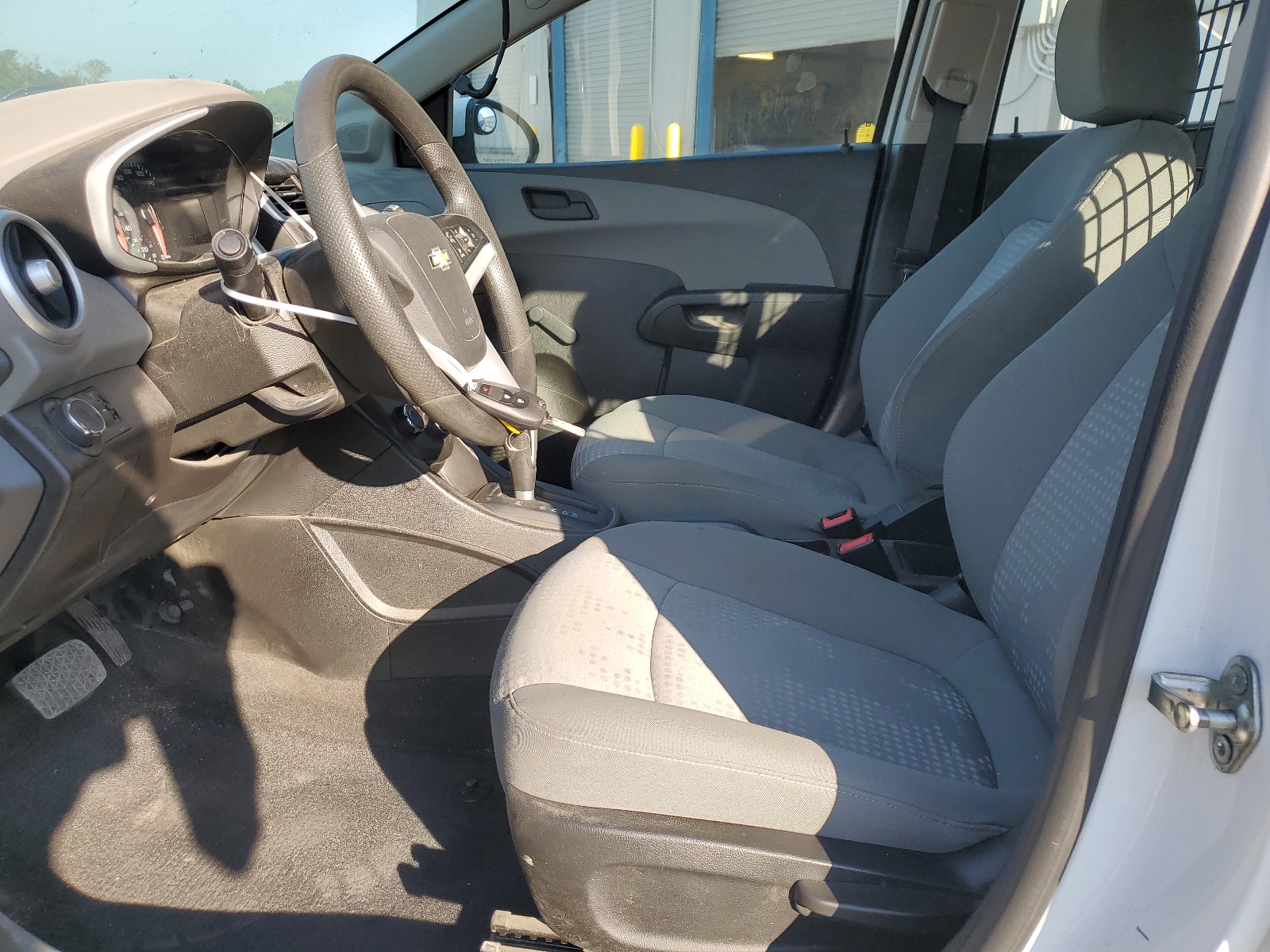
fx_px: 954
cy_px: 476
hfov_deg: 67.3
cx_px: 635
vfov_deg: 53.1
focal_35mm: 26
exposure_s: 1/714
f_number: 1.5
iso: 50
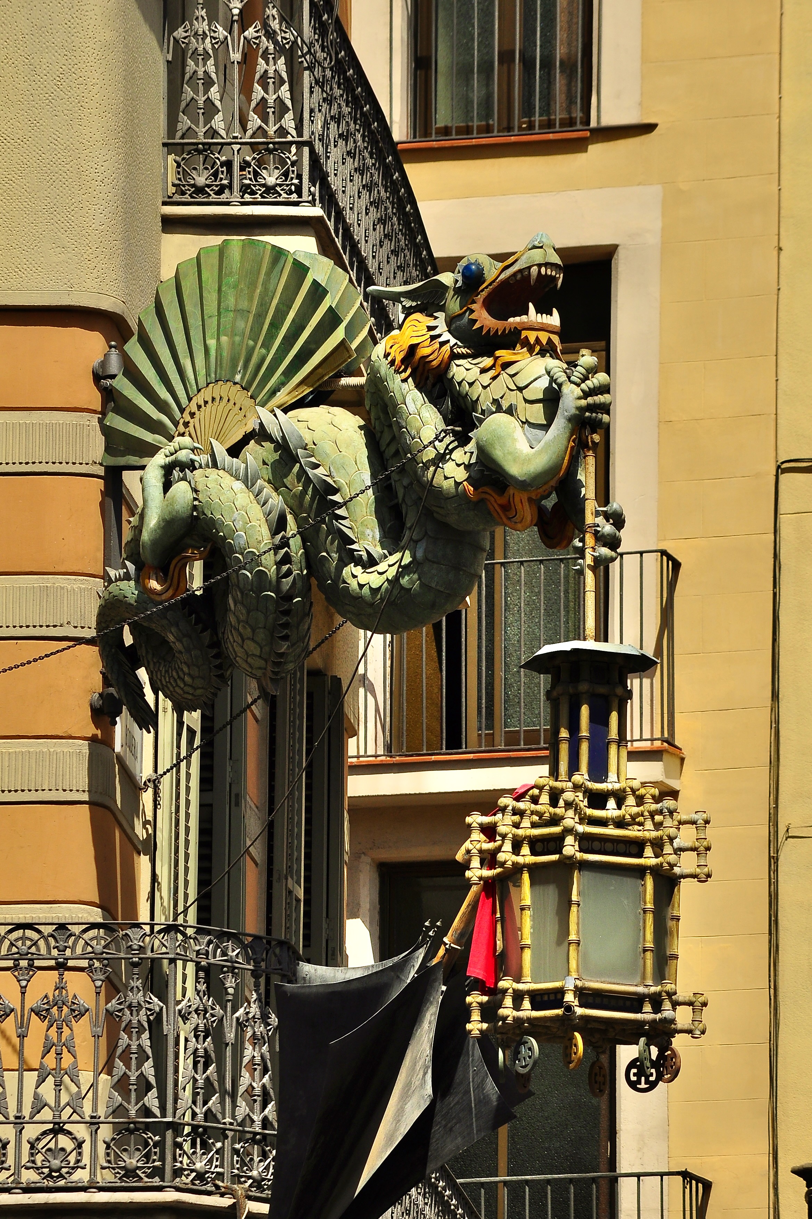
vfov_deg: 9.1
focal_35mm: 225
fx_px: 7613
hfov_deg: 6.1
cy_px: 610
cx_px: 406
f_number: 8
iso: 200
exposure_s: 1/800
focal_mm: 150
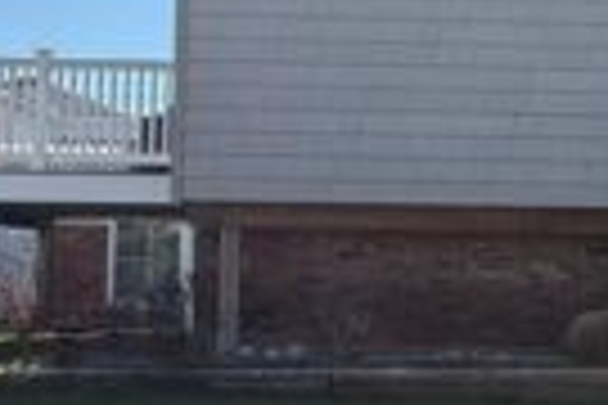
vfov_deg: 19.7
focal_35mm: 69
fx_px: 1165
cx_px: 513
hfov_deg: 28.4
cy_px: 207
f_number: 2.2
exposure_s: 1/1656
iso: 50
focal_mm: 2.22
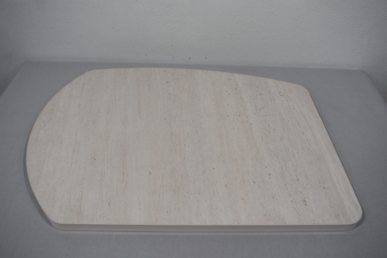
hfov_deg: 57.2
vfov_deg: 40.0
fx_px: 355
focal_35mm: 33
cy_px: 129
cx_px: 194
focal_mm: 22
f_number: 5.6
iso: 250
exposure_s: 1/125
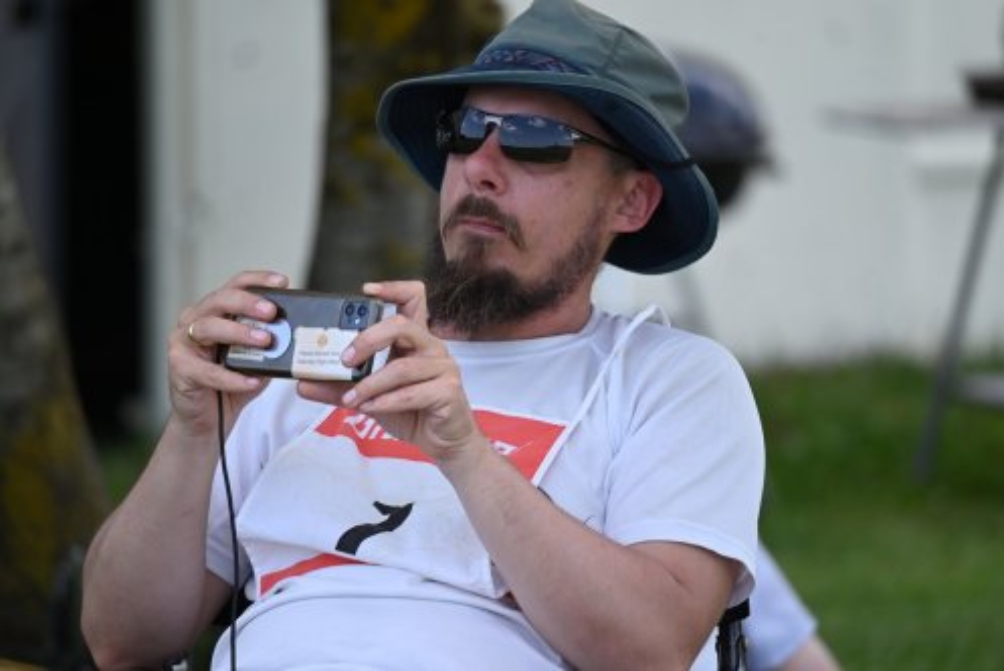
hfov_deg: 5.2
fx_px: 11162
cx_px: 502
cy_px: 336
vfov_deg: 3.4
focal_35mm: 400
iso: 500
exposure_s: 1/640
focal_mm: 400
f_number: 6.3
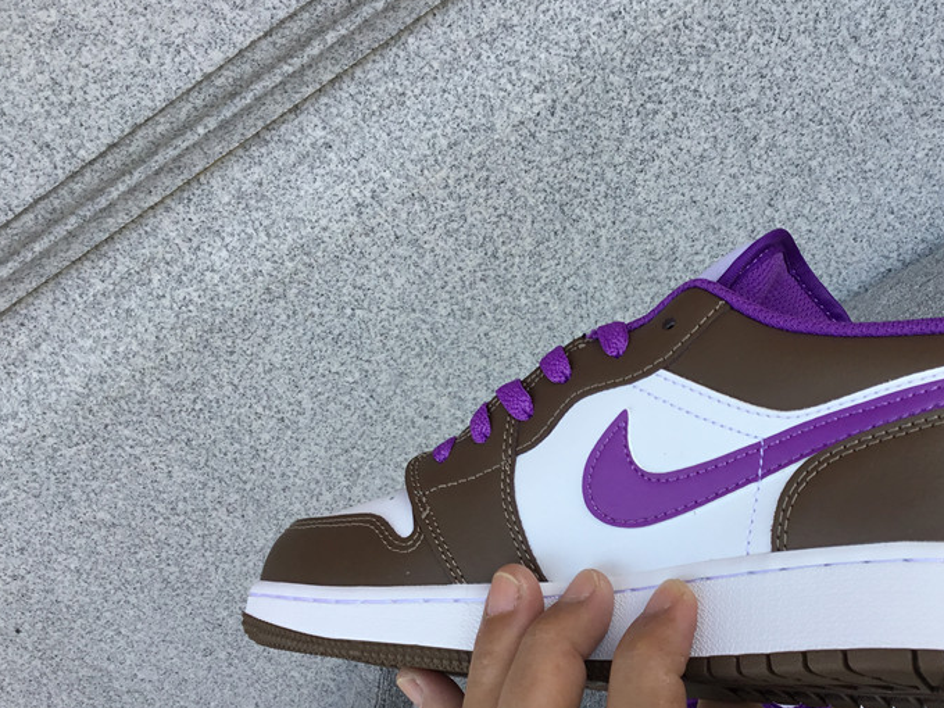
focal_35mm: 41
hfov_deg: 45.3
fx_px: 1118
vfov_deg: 35.0
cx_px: 605
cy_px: 442
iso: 25
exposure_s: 1/341
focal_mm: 3.3
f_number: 2.4
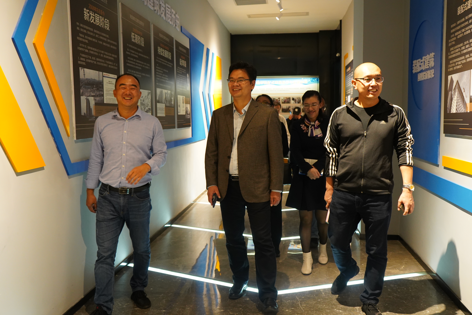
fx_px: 433
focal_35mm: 33
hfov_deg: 57.2
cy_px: 158
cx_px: 236
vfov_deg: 40.0
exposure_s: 1/100
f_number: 4
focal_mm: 33
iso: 3200
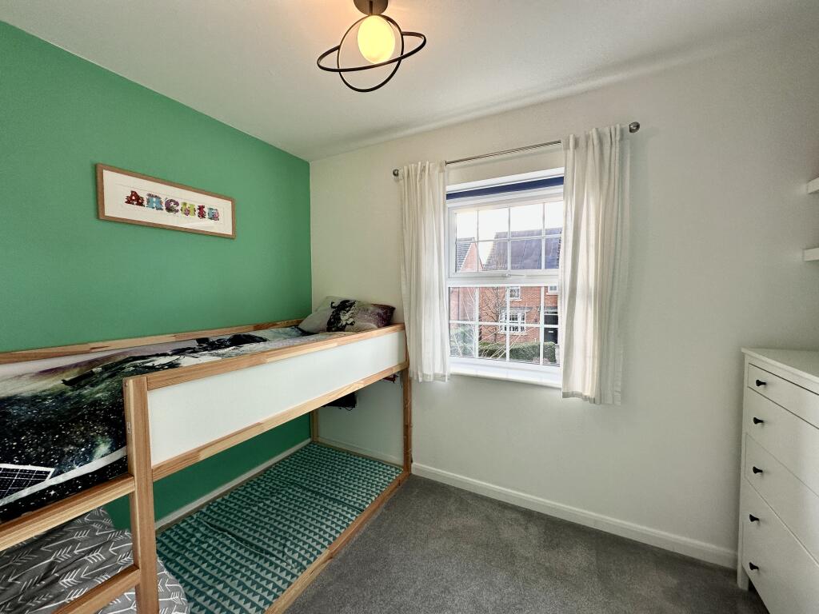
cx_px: 410
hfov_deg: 102.1
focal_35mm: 14
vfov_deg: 85.7
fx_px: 331
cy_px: 307
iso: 64
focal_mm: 2.22
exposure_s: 1/99
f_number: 2.2
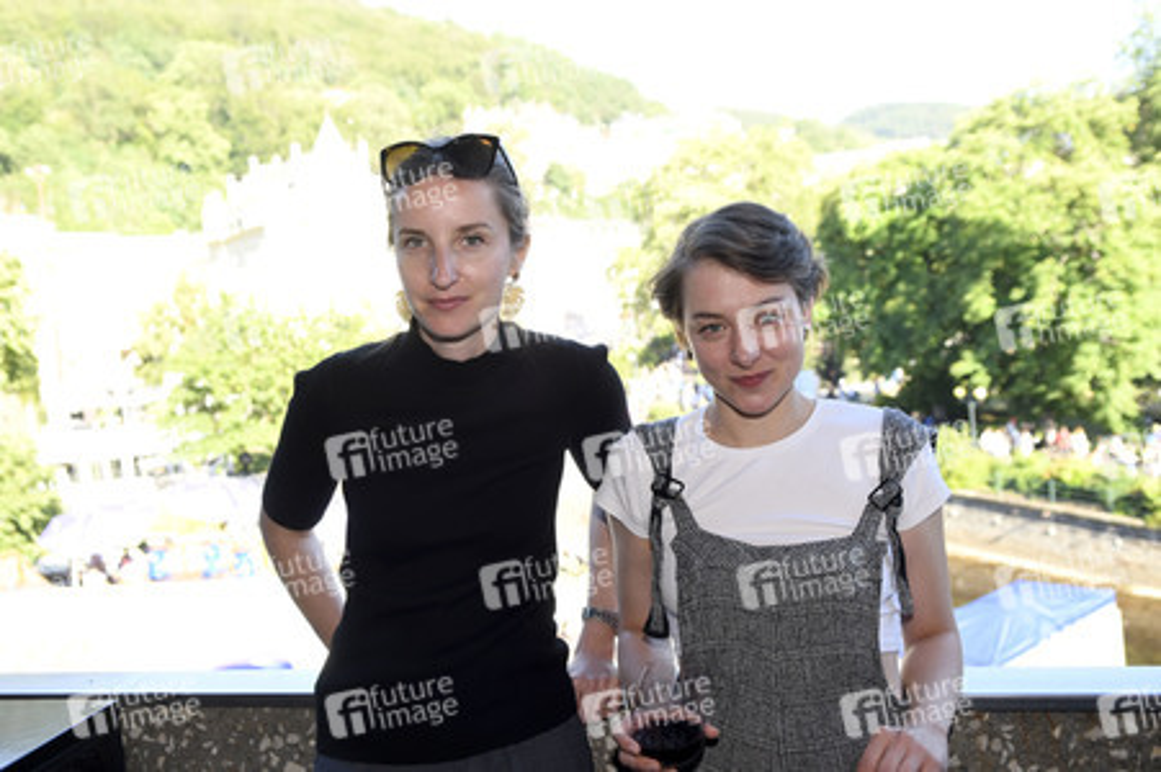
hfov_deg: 55.8
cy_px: 386
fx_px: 1096
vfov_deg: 38.8
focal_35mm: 34
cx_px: 580
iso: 400
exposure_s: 1/400
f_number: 4
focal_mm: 23
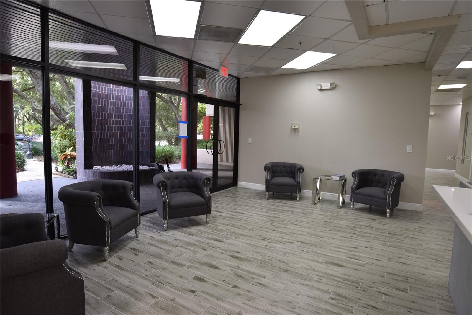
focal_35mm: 20
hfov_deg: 84.0
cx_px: 236
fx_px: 262
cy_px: 158
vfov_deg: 61.9
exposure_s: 1/80
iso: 400
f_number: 4.5
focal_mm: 20
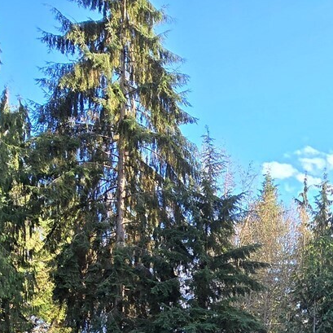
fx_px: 490
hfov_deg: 35.1
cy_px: 432
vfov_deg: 30.0
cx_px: 307
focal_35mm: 45
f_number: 2.2
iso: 50
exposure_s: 1/221
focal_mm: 2.2
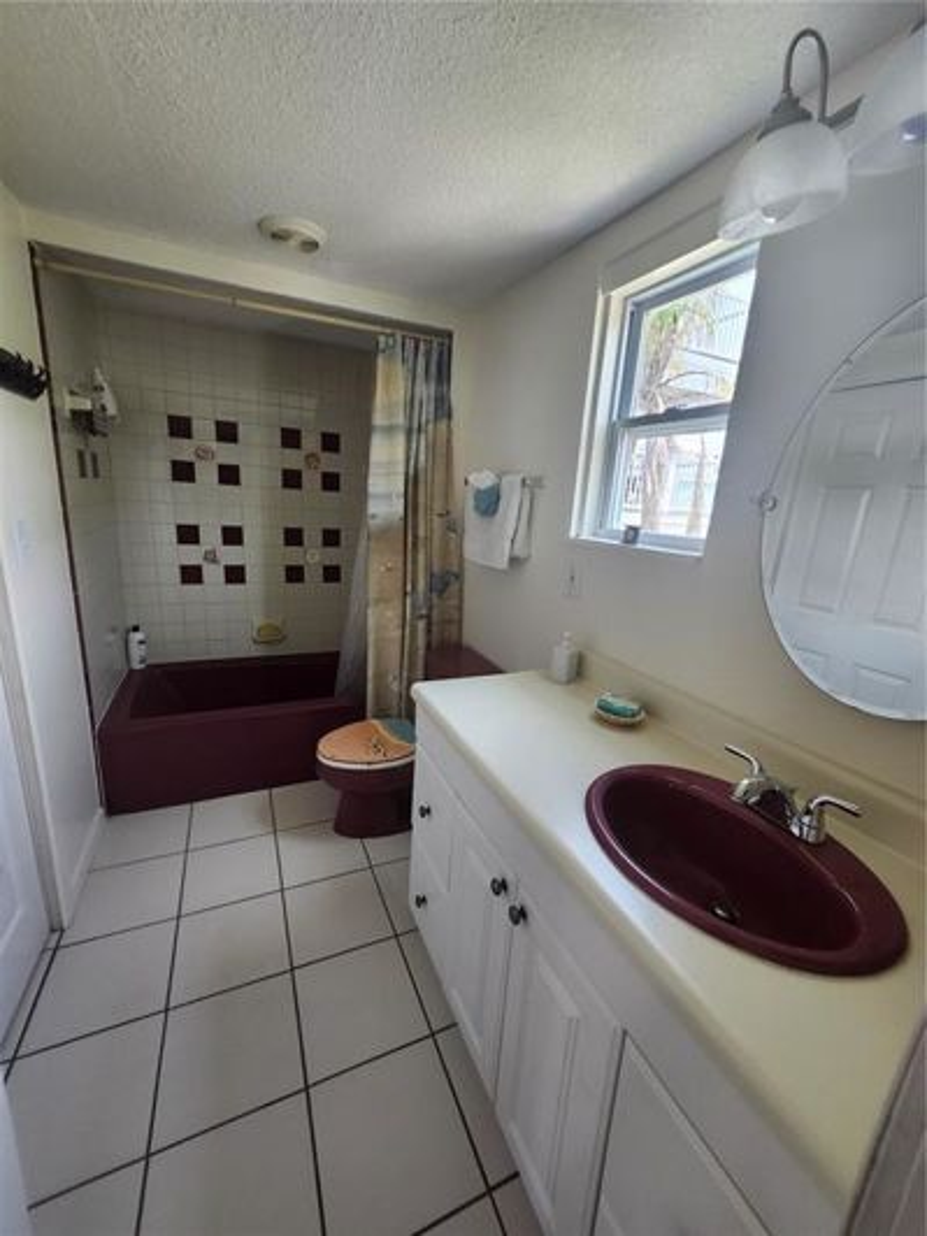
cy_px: 618
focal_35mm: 13
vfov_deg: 106.2
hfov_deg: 89.9
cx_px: 464
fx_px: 464
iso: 125
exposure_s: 1/60
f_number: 2.2
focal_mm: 1.74
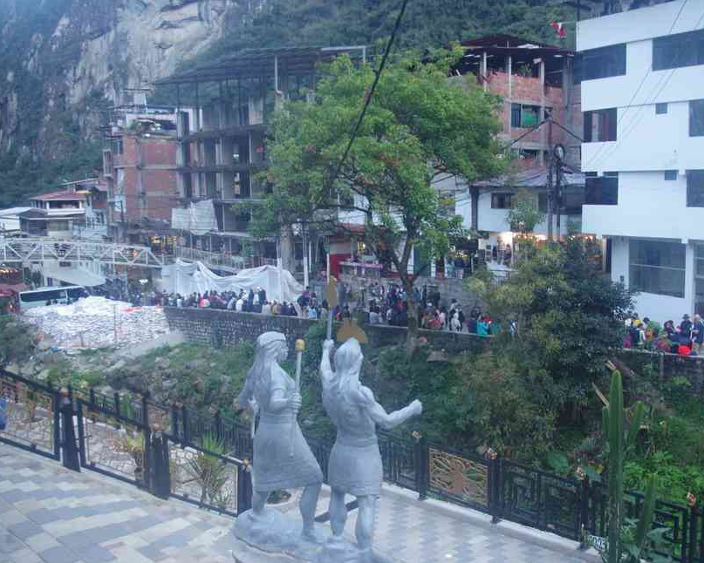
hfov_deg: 49.3
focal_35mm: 37
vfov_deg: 40.6
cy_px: 275
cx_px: 424
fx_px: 762
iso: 1600
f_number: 5.6
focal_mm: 21
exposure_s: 1/50
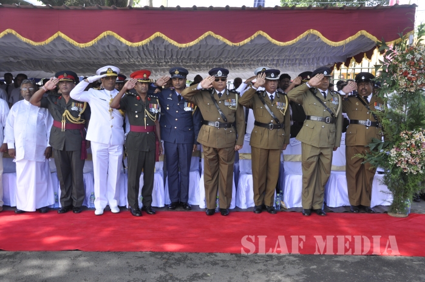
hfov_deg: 53.2
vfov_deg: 36.7
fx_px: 424
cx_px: 212
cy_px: 141
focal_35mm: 36
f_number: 5.6
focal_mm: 24
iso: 250
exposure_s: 1/160
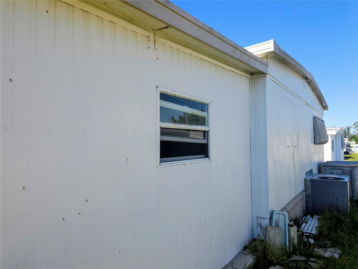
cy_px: 134
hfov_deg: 73.9
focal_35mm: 23
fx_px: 238
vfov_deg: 58.9
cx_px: 179
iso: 10
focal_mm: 6.3
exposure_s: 1/380
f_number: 1.7
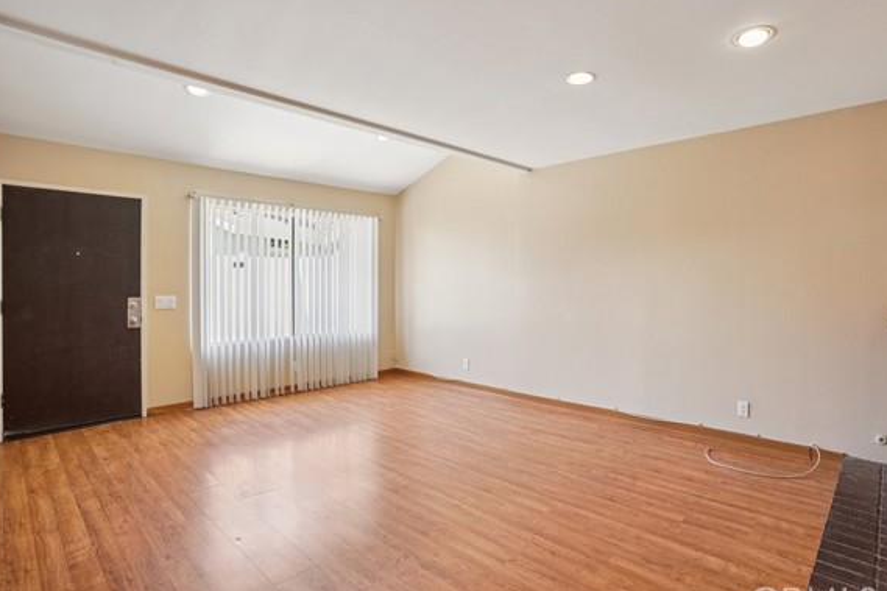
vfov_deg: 67.3
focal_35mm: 18
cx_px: 483
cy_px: 292
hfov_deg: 89.8
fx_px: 443
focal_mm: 16
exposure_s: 1/25
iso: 400
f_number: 8
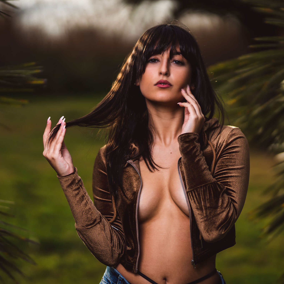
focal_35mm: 109
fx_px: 1012
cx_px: 170
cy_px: 142
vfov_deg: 16.0
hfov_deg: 16.0
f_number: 1.4
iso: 100
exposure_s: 1/4000
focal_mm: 85
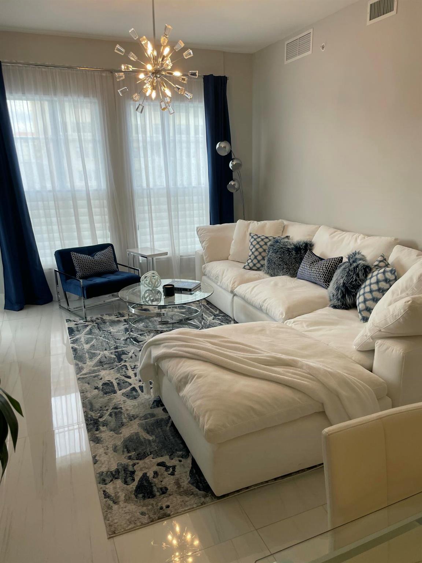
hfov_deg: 53.1
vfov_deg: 67.3
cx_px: 211
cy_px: 282
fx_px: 423
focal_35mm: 26
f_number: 1.6
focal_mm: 4.2
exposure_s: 1/120
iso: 40
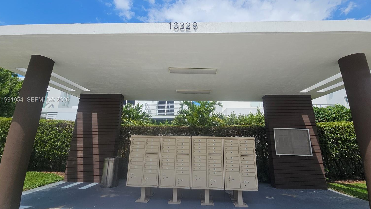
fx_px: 148
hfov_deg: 103.0
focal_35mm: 15
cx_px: 189
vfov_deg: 70.5
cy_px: 100
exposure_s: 1/2828
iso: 50
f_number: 2.2
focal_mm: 2.2
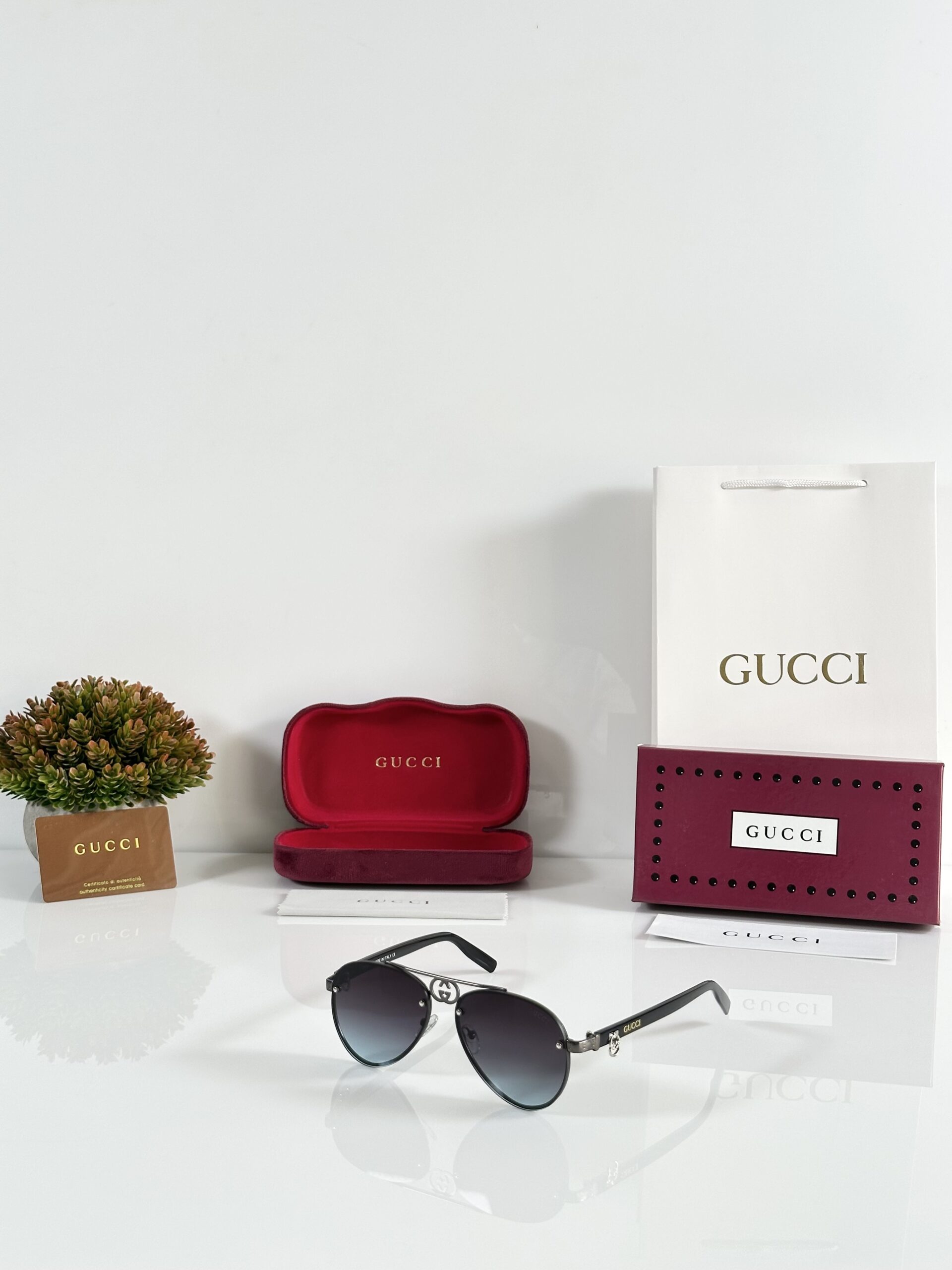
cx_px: 476
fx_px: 1760
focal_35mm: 48
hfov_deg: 30.3
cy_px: 635
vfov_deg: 39.7
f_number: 1.78
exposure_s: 1/142
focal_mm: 6.86
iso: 80
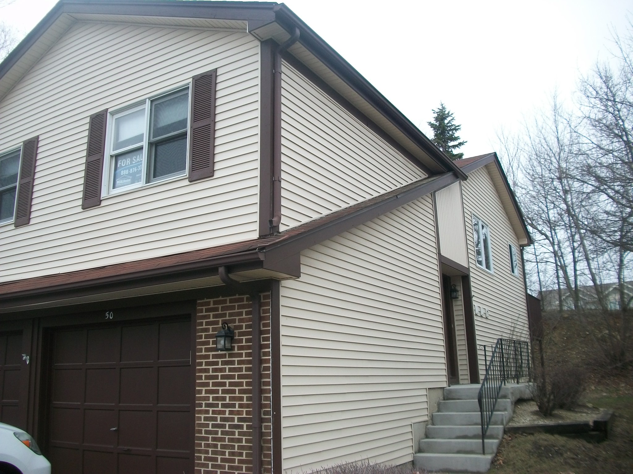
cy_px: 237
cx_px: 316
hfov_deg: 56.8
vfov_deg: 44.2
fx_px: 585
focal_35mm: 32
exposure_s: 1/160
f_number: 2.9
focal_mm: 5.7
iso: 80
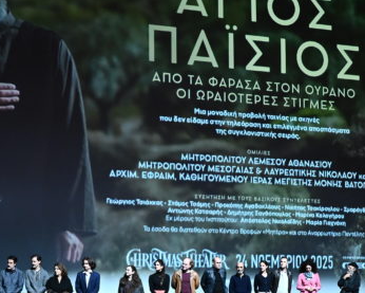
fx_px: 944
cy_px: 240
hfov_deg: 21.9
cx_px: 169
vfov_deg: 17.4
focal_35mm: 87
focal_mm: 31.5
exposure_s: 1/160
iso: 4500
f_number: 4
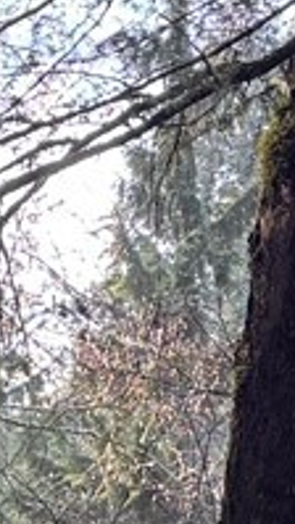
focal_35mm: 210
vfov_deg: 10.1
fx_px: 2919
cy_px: 645
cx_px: -200
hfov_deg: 5.7
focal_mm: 6.76
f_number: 1.78
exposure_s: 1/129
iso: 100
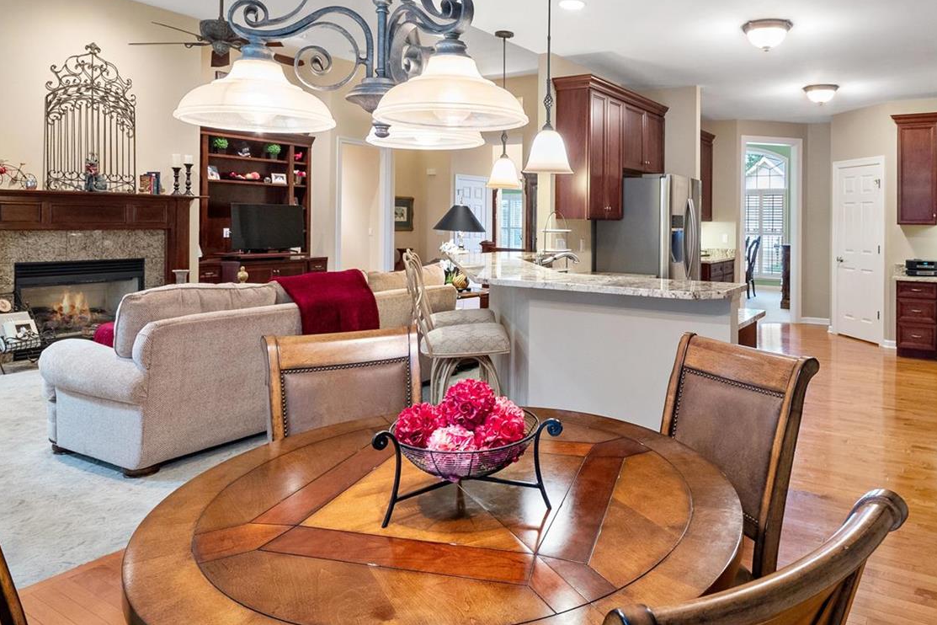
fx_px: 599
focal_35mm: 23
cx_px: 591
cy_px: 226
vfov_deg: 54.3
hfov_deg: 74.7
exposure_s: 1/8
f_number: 6.3
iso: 400
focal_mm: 8
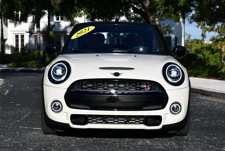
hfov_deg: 26.6
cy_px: 76
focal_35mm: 76
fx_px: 475
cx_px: 112
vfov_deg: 18.0
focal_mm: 38
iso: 100
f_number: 9
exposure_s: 1/320
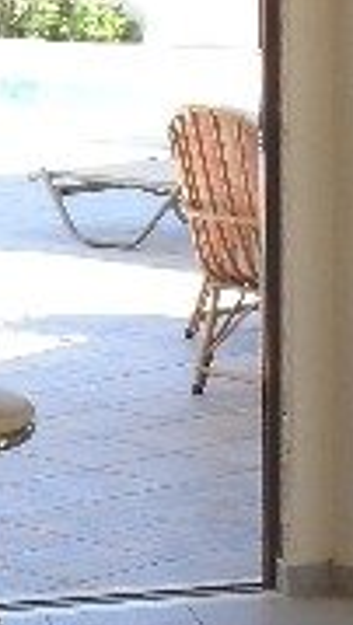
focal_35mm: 170
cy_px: 503
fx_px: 2822
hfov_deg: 7.1
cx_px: 356
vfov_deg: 12.6
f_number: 2.8
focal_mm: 6.3
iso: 80
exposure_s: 1/350
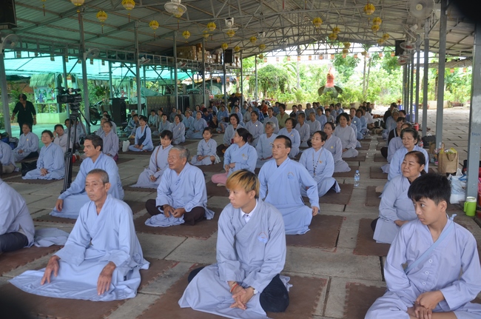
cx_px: 240
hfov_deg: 59.6
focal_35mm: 32
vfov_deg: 41.6
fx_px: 420
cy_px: 160
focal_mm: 21
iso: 400
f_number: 5
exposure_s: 1/100
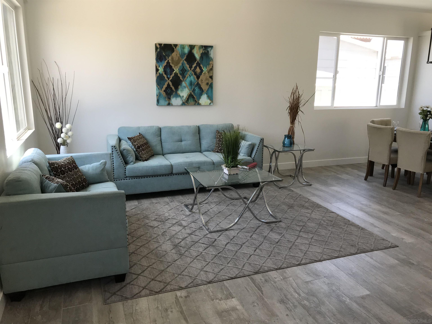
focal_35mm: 28
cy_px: 162
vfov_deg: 49.7
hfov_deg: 63.4
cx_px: 216
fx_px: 349
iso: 32
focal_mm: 3.99
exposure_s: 1/120
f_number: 1.8
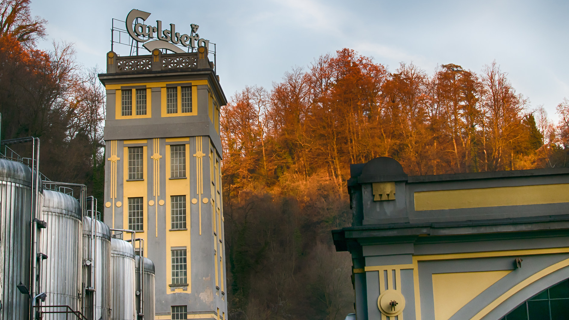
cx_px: 241
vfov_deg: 17.3
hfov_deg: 30.2
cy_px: 109
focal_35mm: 70
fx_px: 1051
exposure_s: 1/50
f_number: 14
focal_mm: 35
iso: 400
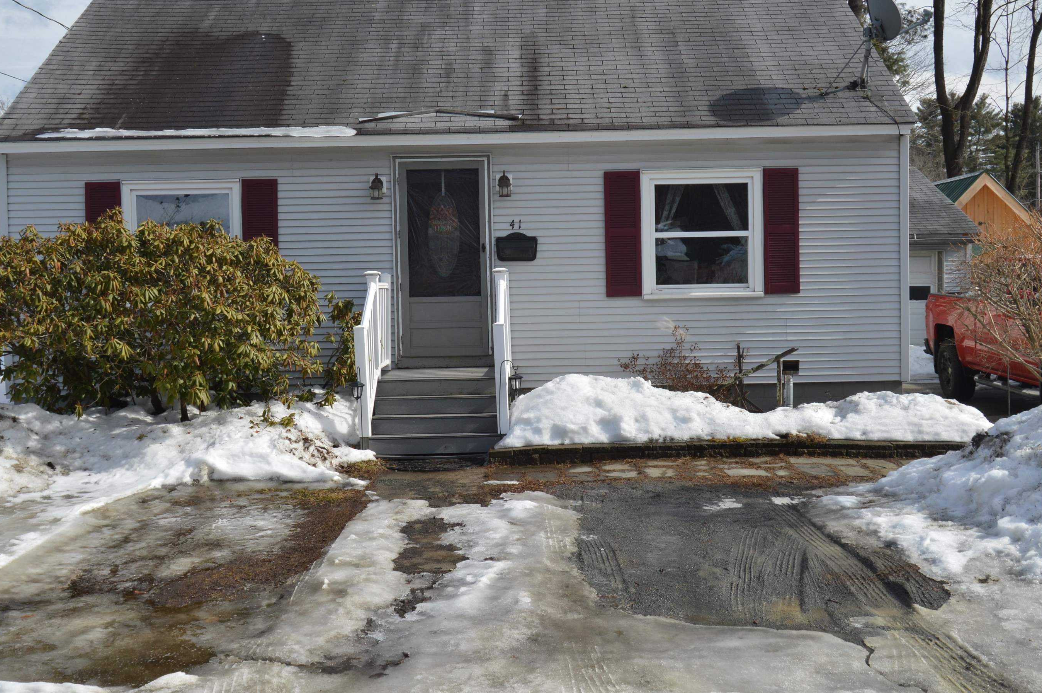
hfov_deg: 47.4
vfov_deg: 32.6
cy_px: 320
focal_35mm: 41
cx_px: 522
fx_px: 1186
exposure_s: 1/400
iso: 200
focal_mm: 24
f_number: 10
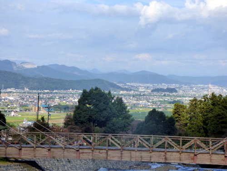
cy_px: 86
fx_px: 708
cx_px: 114
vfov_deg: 13.7
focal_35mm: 108
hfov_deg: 18.2
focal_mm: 17.86
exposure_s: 1/800
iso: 200
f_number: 4.8
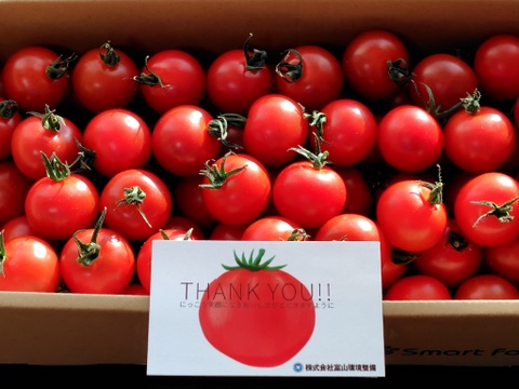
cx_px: 260
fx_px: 345
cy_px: 194
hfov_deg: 73.9
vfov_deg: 58.9
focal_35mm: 23
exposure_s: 1/120
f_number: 1.9
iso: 87
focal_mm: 5.6
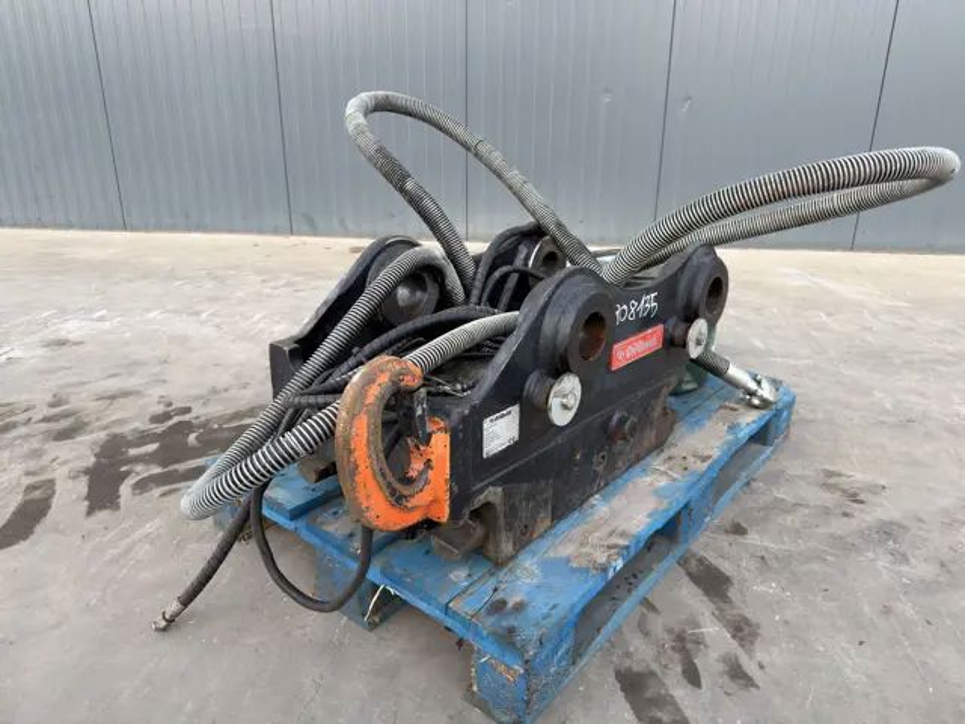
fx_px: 669
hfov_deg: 71.6
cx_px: 482
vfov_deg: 56.8
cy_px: 362
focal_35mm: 24
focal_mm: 6.76
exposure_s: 1/218
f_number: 1.78
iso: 50
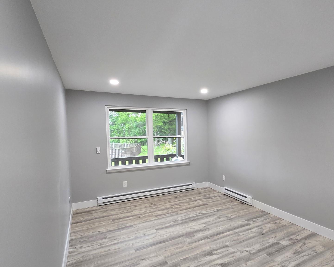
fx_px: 178
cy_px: 151
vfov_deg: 73.4
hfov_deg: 85.9
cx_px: 189
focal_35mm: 18
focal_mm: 2.2
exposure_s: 1/60
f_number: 2.2
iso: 200
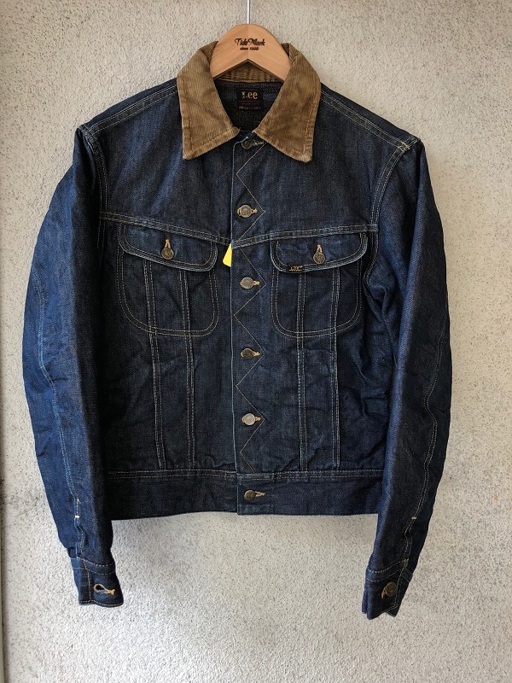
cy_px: 342
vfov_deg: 61.7
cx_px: 256
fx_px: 572
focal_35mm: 29
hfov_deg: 48.2
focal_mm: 3.99
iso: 64
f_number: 1.8
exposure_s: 1/120
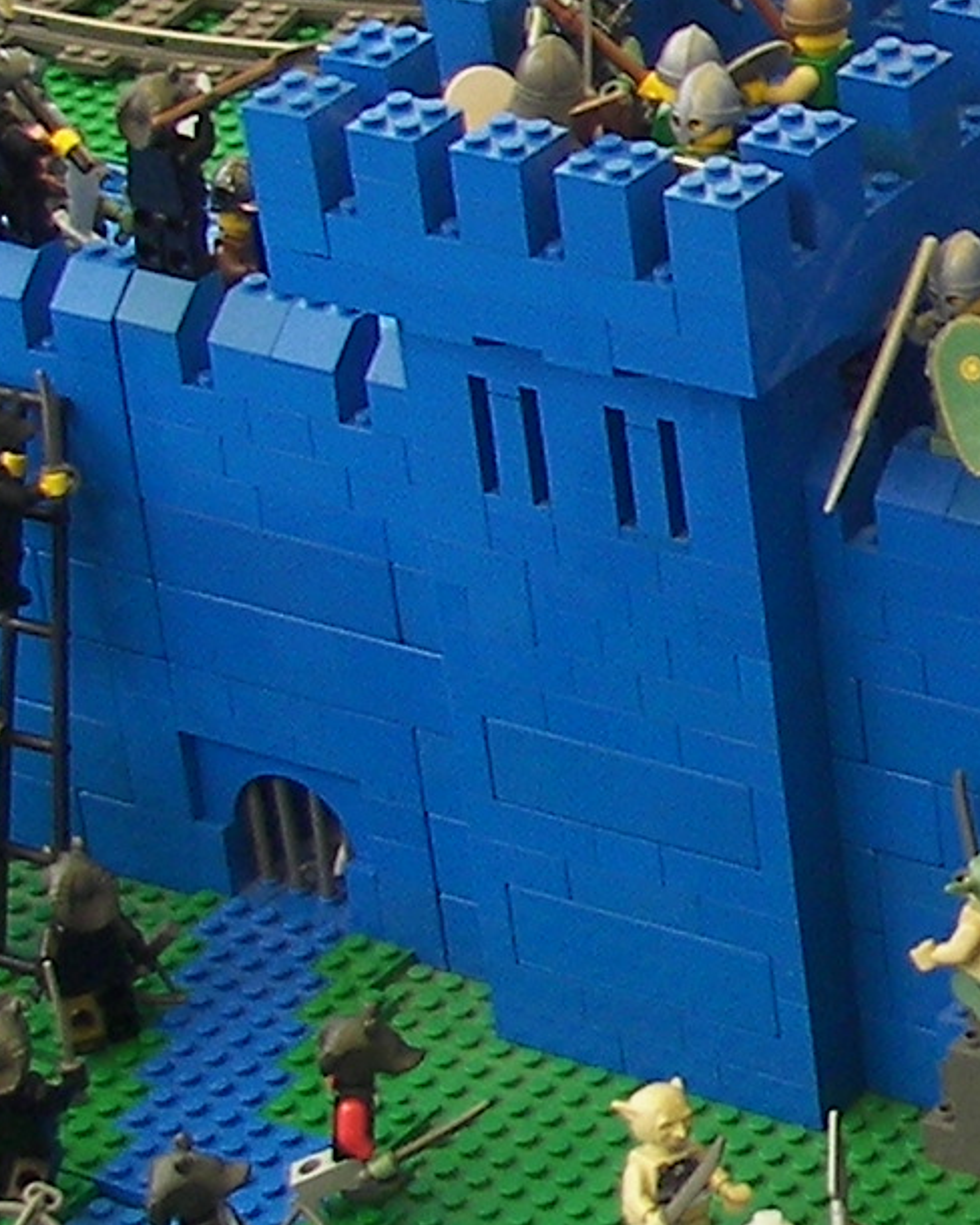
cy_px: 426
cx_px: 1641
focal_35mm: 177
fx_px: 6417
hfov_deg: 8.5
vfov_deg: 10.9
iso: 64
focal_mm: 6
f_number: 2.8
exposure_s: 1/500
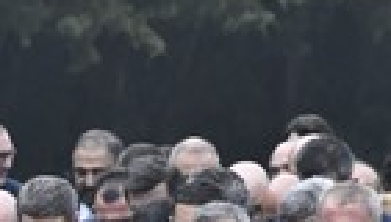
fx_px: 13849
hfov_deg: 1.6
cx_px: -372
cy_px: 480
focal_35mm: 1333
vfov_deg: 0.9
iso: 2200
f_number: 22
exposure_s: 1/500
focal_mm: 300
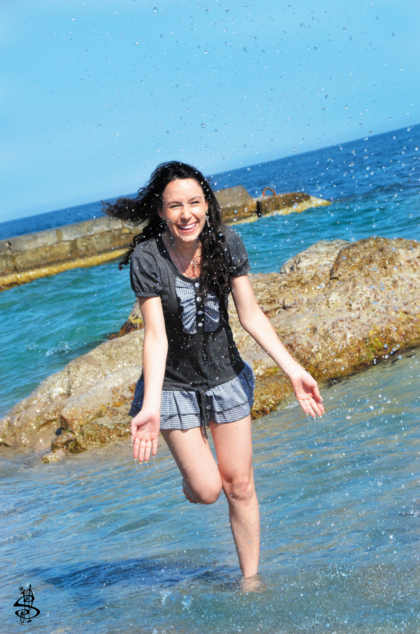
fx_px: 2373
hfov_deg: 10.1
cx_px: 210
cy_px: 317
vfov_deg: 15.2
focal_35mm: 135
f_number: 11
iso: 2000
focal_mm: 90
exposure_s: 1/2000
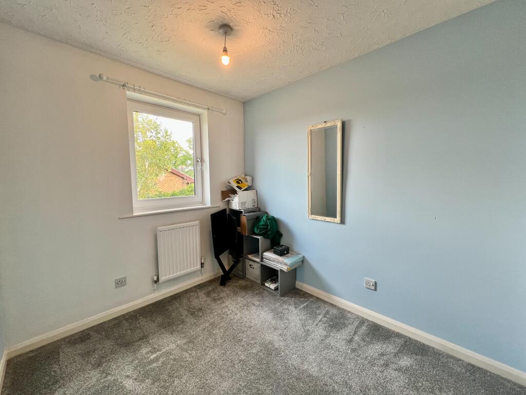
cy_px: 198
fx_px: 198
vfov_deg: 89.9
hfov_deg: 106.2
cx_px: 263
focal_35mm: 13
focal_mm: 1.57
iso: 80
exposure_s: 1/100
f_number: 1.8
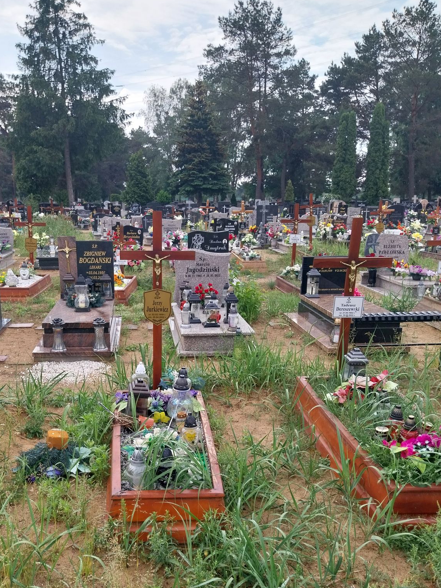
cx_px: 164
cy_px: 366
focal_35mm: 35
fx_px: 594
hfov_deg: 40.4
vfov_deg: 52.1
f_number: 1.8
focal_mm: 4
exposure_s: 1/604
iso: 25
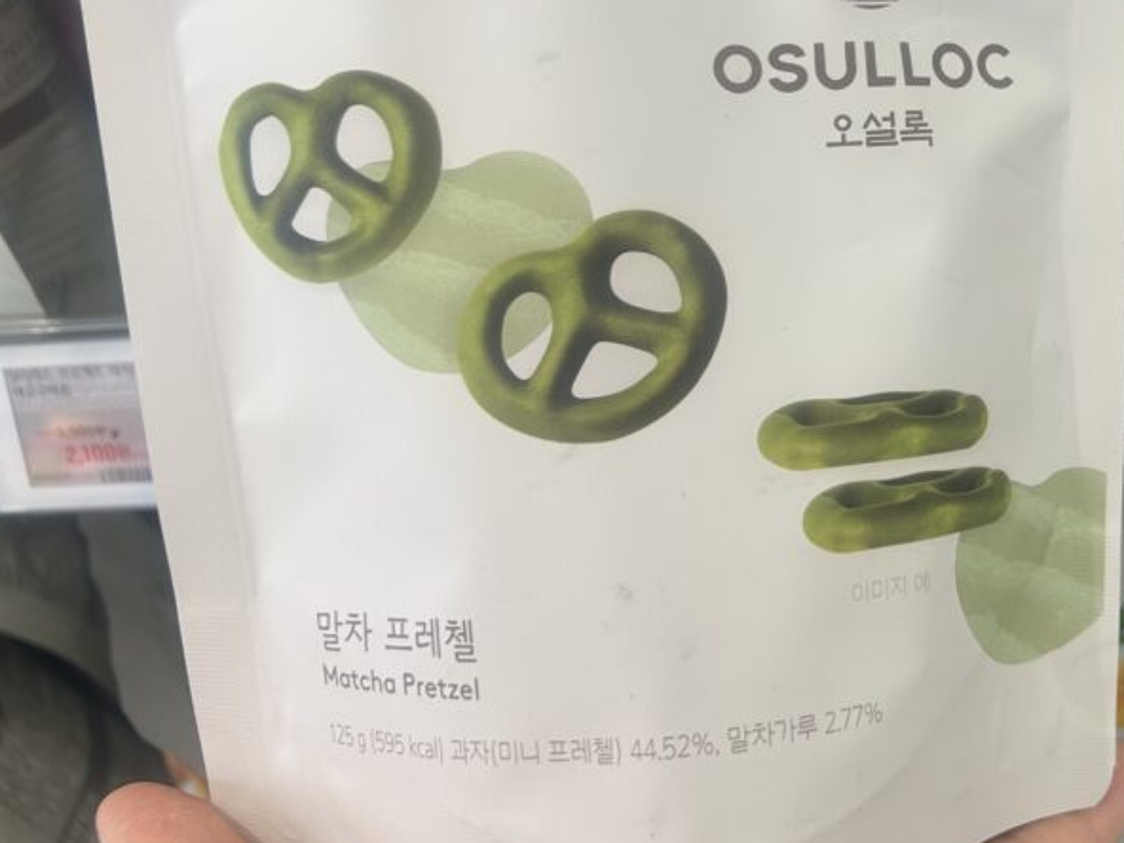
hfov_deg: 40.0
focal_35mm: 45
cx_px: 934
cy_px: 196
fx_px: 1461
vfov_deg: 31.5
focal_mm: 5.7
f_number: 1.5
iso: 50
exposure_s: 1/120
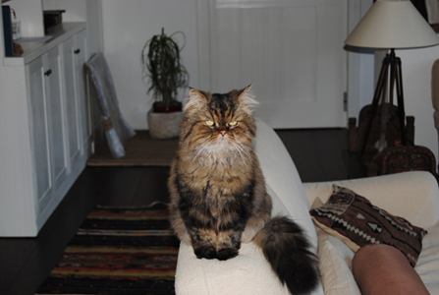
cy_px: 148
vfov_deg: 18.3
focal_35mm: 75
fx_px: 916
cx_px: 220
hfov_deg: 26.9
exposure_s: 1/60
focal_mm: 50
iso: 200
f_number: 5.6
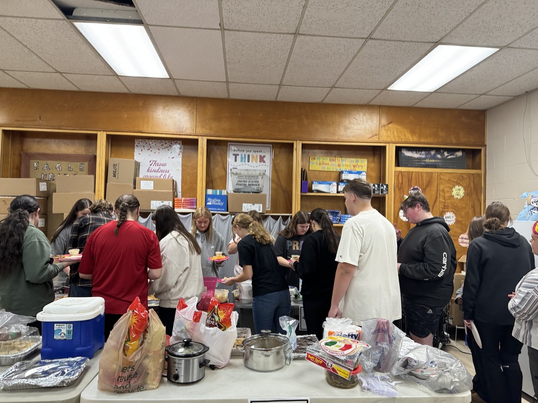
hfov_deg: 71.6
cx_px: 269
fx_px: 373
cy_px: 202
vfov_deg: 56.8
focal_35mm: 24
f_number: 1.78
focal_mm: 6.76
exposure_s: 1/60
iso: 320
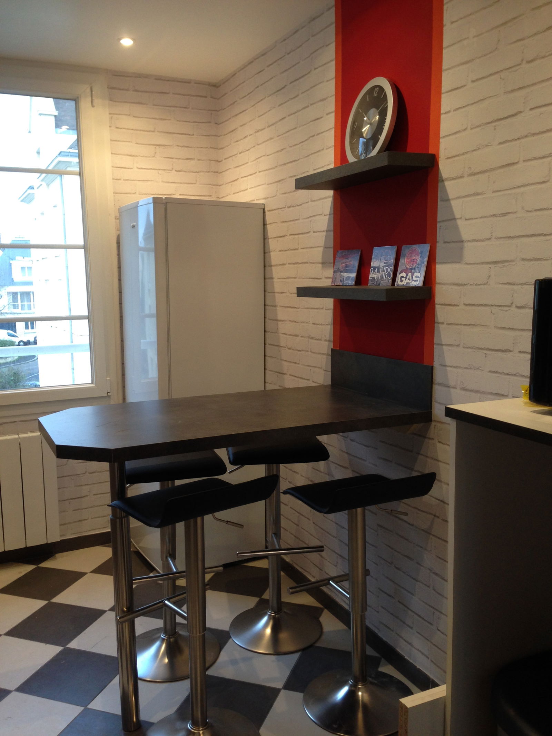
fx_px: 702
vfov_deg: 55.4
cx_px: 276
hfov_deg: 42.9
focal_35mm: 33
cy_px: 368
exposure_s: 1/20
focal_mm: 4.12
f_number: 2.4
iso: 80
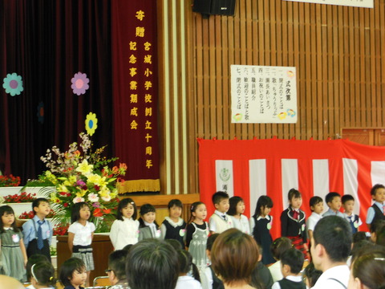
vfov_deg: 12.0
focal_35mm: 124
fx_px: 1379
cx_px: 192
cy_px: 144
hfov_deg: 15.9
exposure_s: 1/10
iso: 400
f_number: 5.7
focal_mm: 22.1
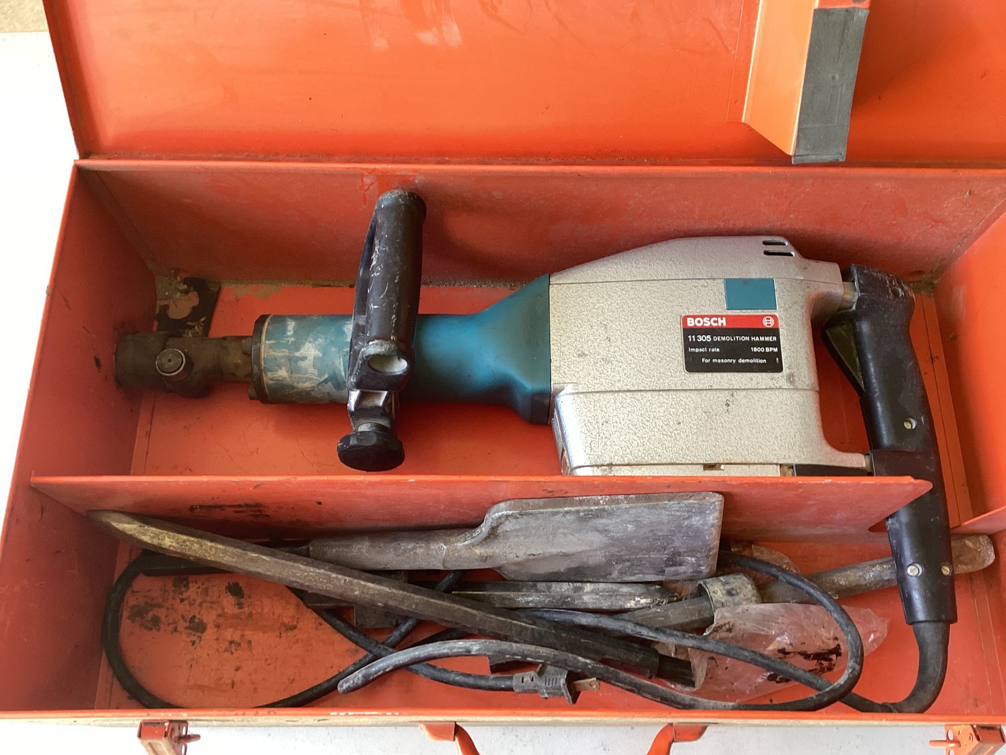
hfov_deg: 58.3
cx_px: 503
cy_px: 378
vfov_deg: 45.4
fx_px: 901
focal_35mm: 31
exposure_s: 1/60
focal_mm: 3.3
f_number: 2.4
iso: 100
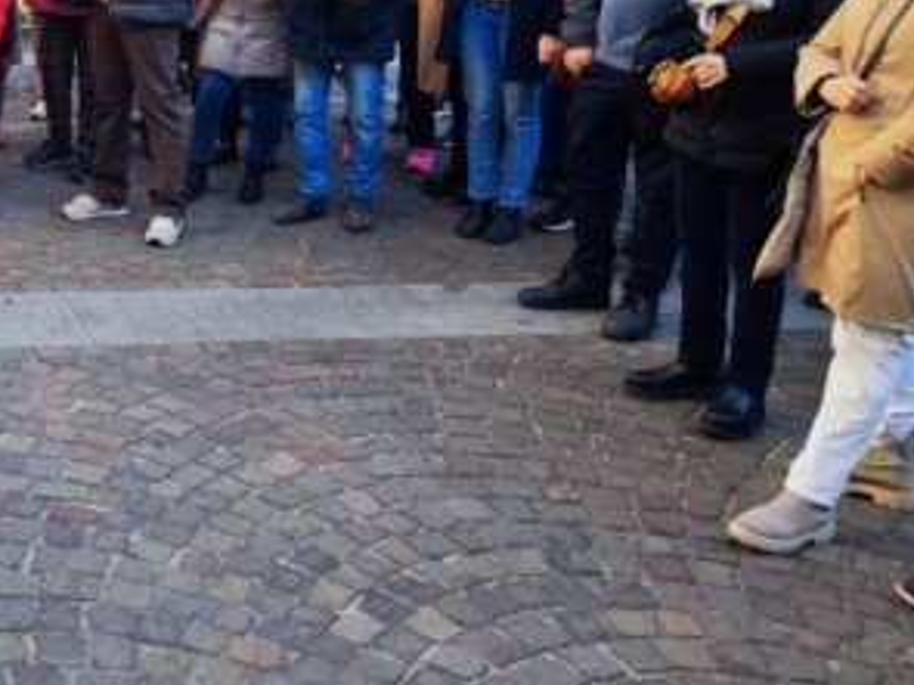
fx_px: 1399
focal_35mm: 53
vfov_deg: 26.7
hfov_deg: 32.7
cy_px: 87
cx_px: -40
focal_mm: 5.4
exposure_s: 1/449
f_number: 1.8
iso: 50
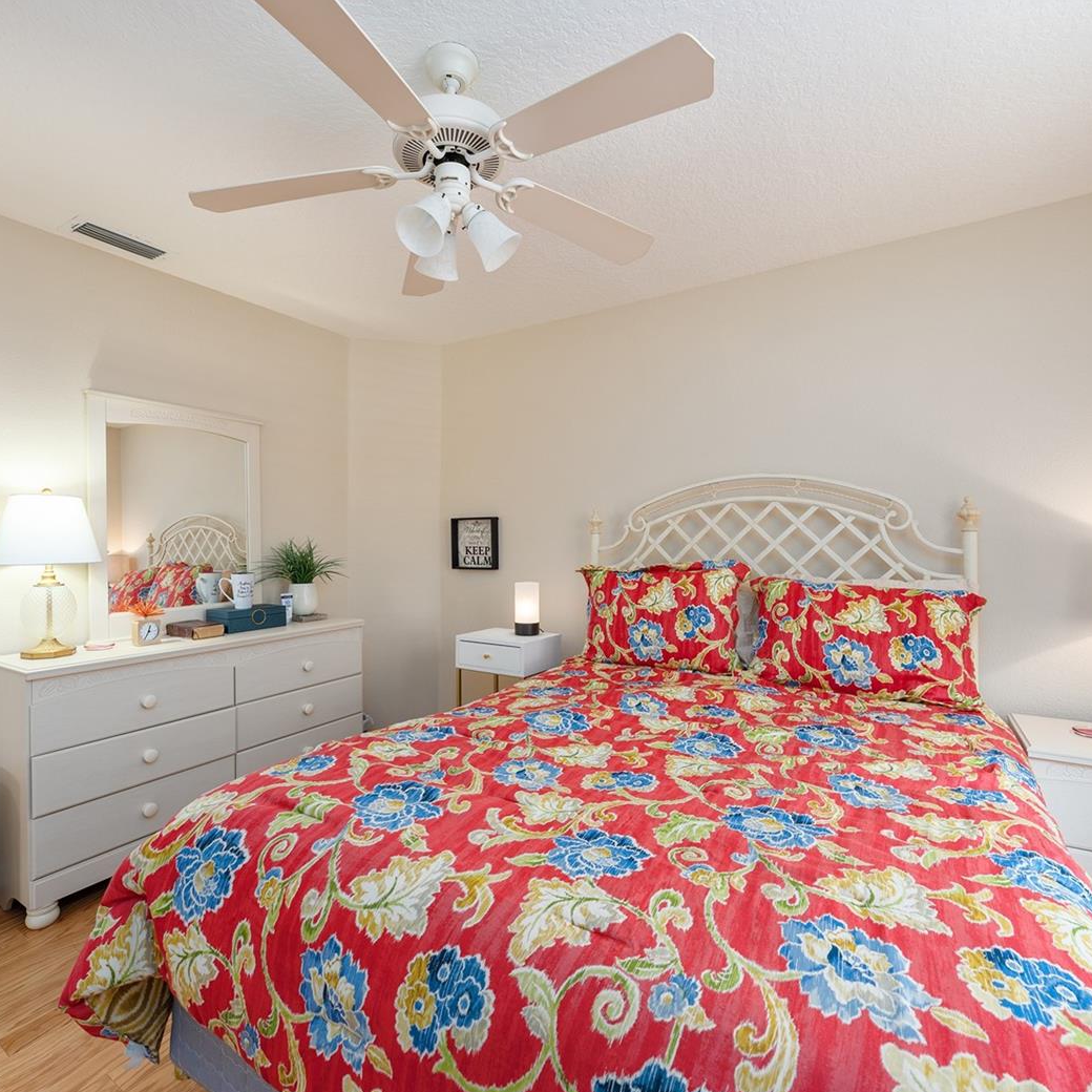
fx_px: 607
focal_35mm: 17
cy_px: 542
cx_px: 516
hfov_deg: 83.9
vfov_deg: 84.0
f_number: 7.1
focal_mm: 13
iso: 100
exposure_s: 1/2.5
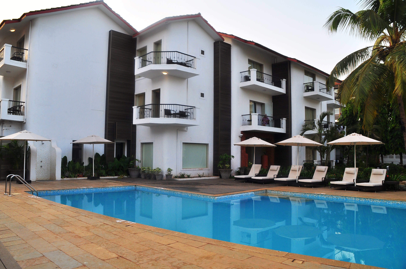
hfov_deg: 67.4
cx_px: 203
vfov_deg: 47.8
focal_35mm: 27
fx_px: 304
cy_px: 134
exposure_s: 1/200
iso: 200
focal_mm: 18
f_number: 7.1
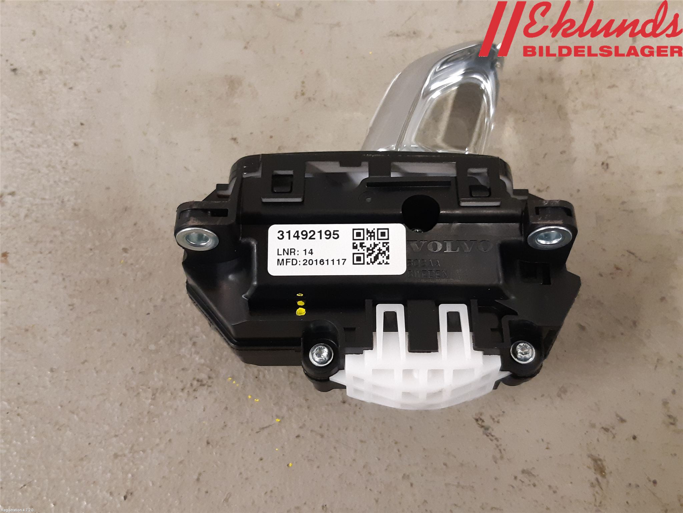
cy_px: 256
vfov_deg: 53.1
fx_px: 513
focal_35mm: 26
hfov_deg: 67.3
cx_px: 342
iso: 250
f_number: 1.7
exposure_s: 1/50
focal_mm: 3.93
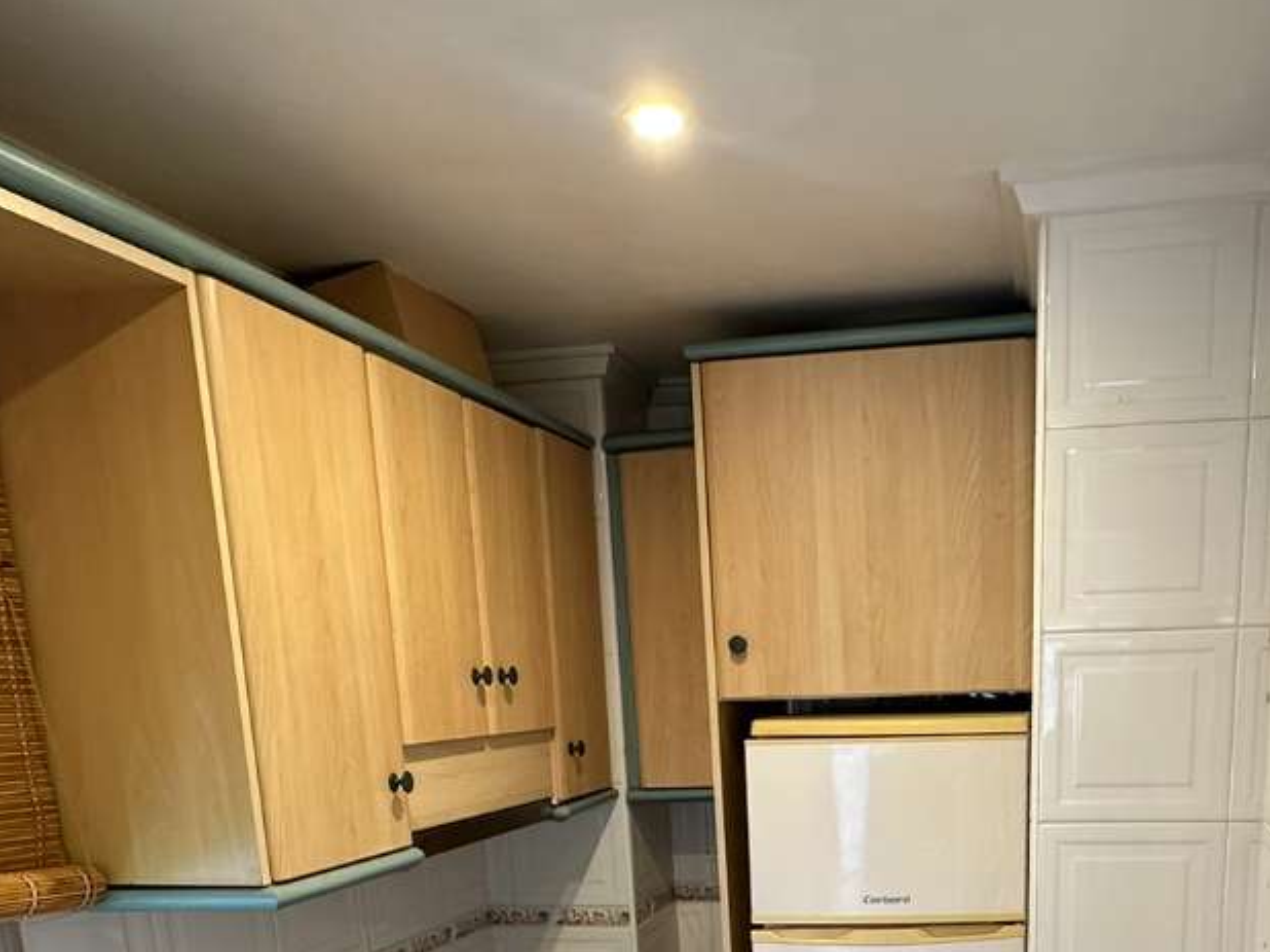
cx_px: 832
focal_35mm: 34
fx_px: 1247
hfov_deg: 53.1
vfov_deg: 36.9
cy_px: 976
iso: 160
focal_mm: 2.22
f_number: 2.2
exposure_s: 1/50
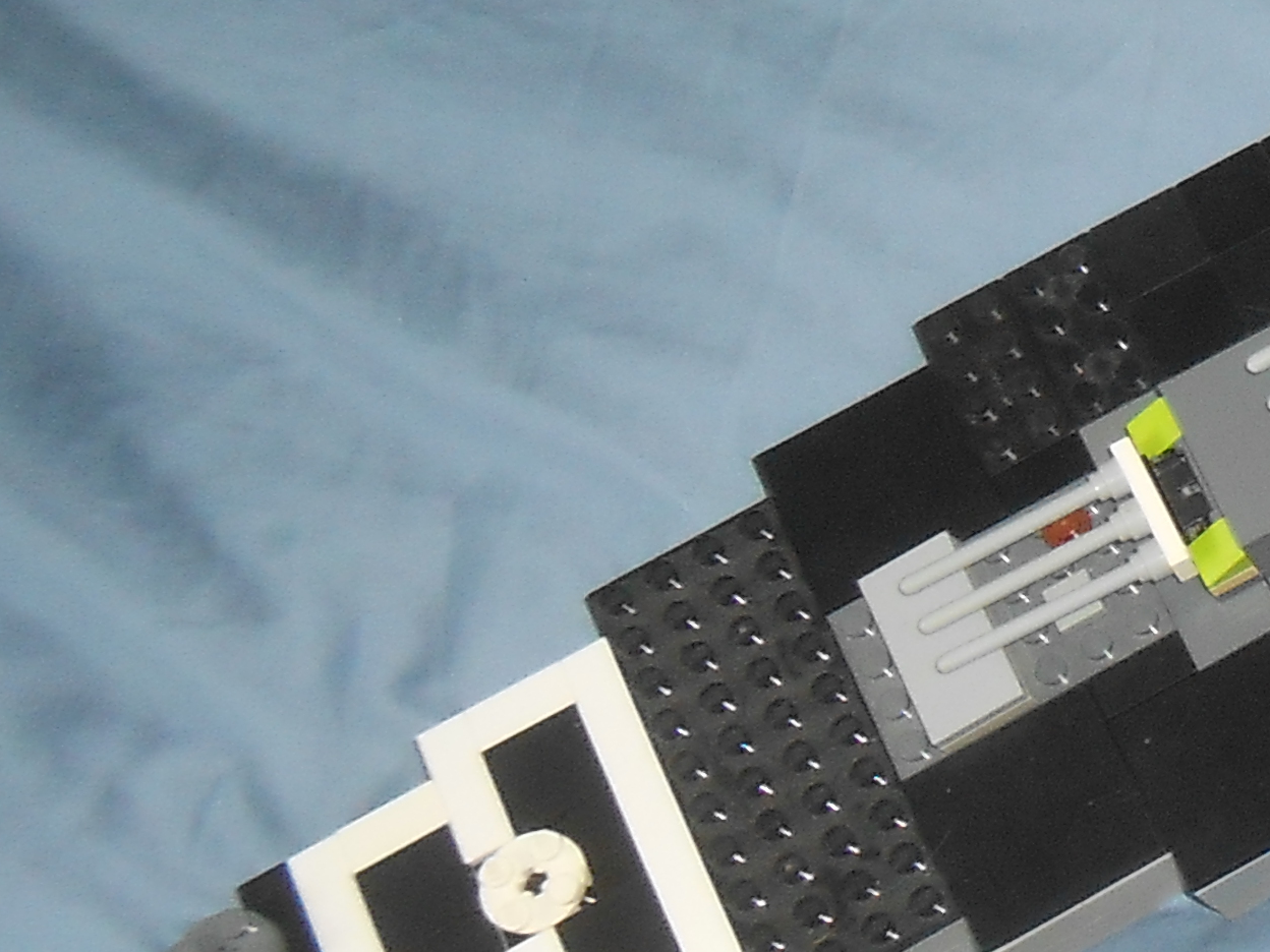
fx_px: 3522
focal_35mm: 96
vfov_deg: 15.2
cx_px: 2287
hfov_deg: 16.9
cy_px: 81
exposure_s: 1/25
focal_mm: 4.6
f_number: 3.5
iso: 200
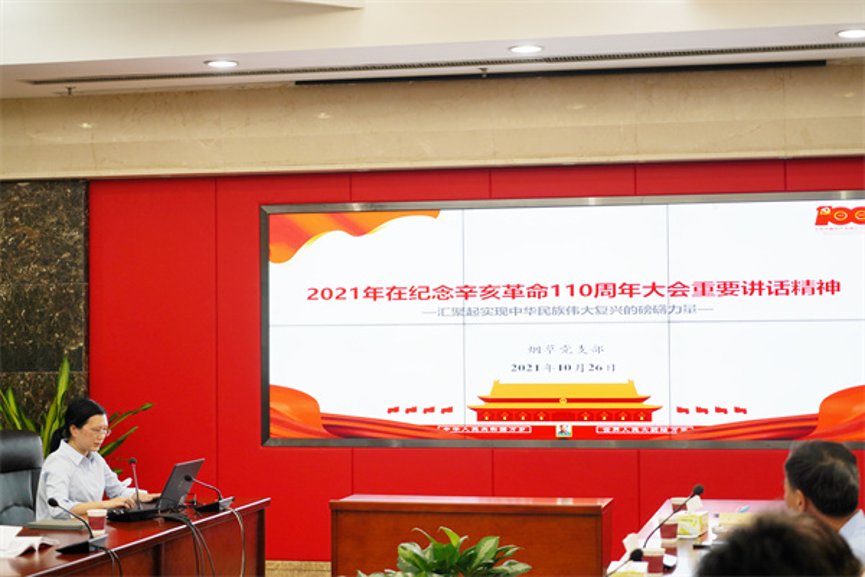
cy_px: 288
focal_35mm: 67
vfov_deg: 20.3
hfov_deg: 30.1
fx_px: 1610
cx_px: 432
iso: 200
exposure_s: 1/80
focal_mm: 67
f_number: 4
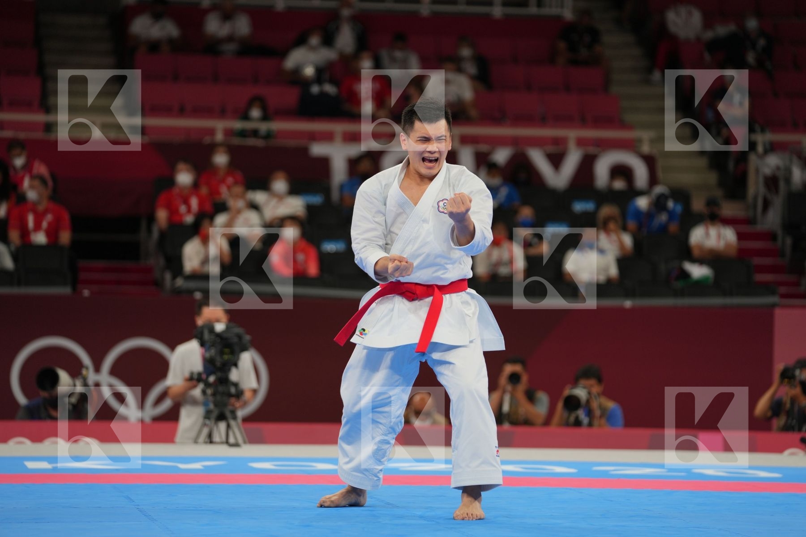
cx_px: 403
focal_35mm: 158
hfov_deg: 13.0
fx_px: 3537
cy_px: 268
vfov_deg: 8.7
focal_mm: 158
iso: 320
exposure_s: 1/500
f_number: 2.8
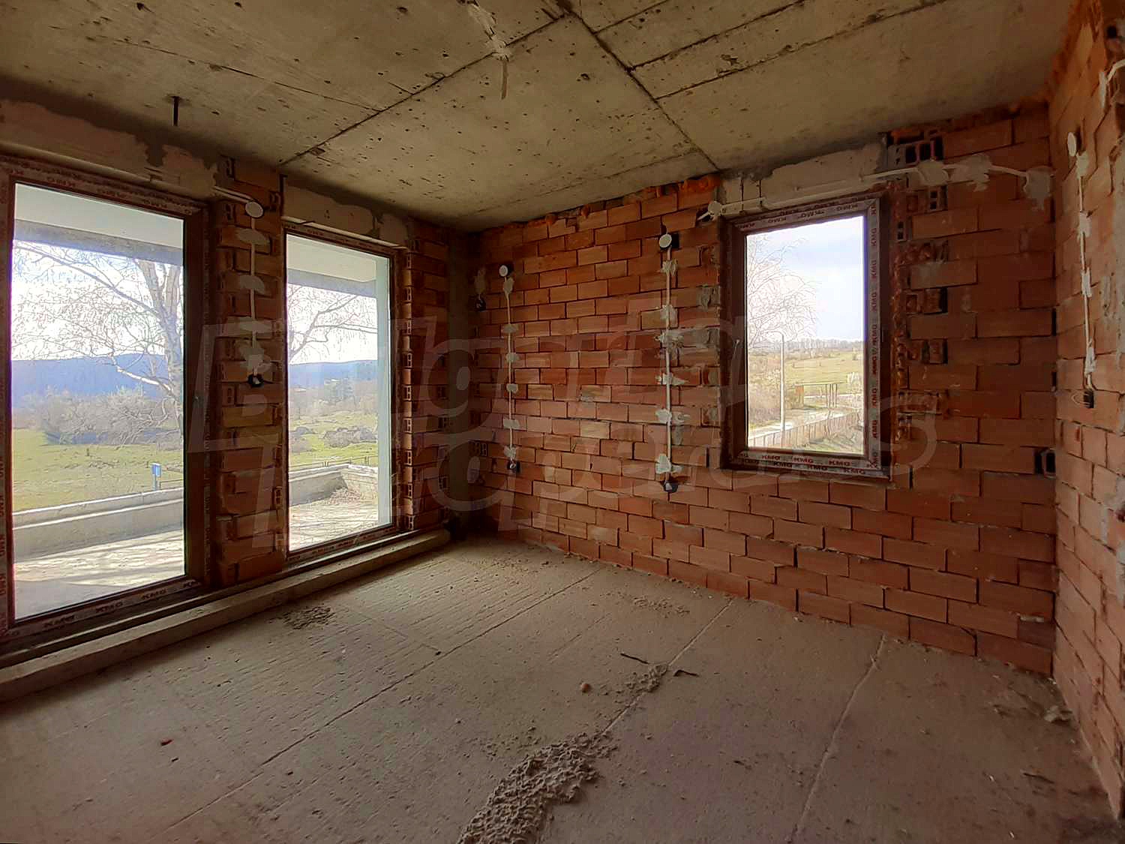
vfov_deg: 89.9
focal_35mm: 13
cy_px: 422
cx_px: 562
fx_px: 422
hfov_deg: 106.2
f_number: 2.2
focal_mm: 1.13
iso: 40
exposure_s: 1/125
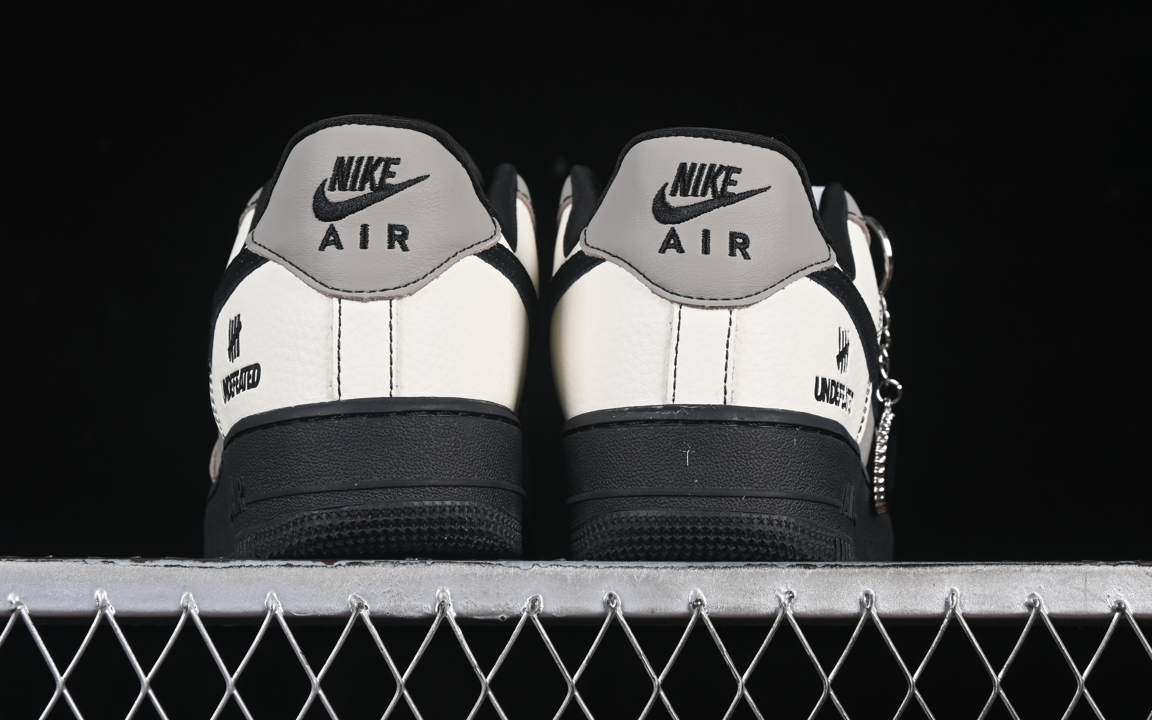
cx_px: 545
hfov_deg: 20.4
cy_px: 241
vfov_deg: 12.8
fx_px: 3203
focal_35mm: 102
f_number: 7.1
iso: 160
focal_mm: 50
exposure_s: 1/60
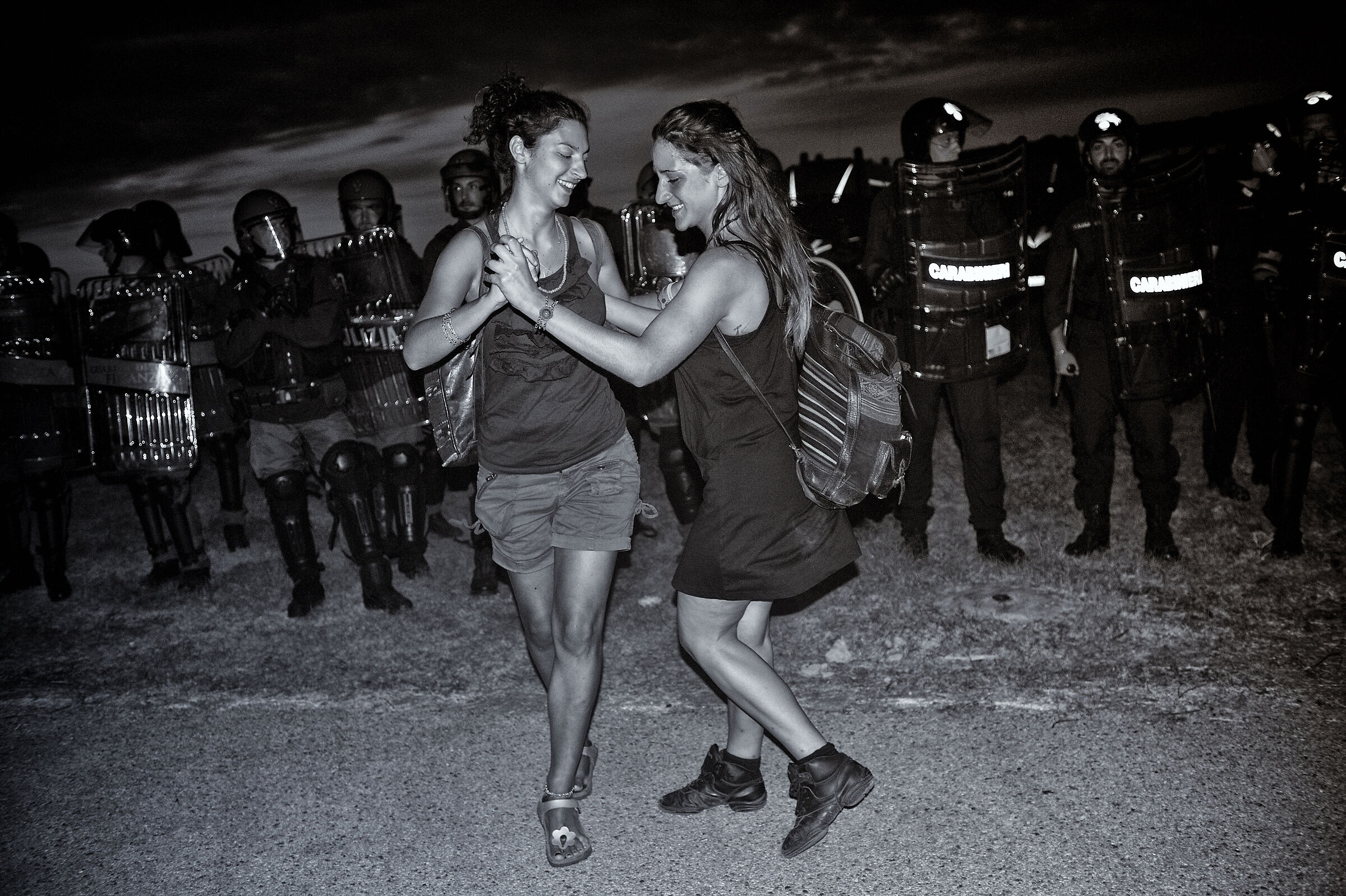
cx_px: 673
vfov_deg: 37.8
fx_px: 1308
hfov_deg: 54.5
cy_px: 448
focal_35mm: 35
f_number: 4
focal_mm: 35
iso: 2000
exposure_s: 1/60
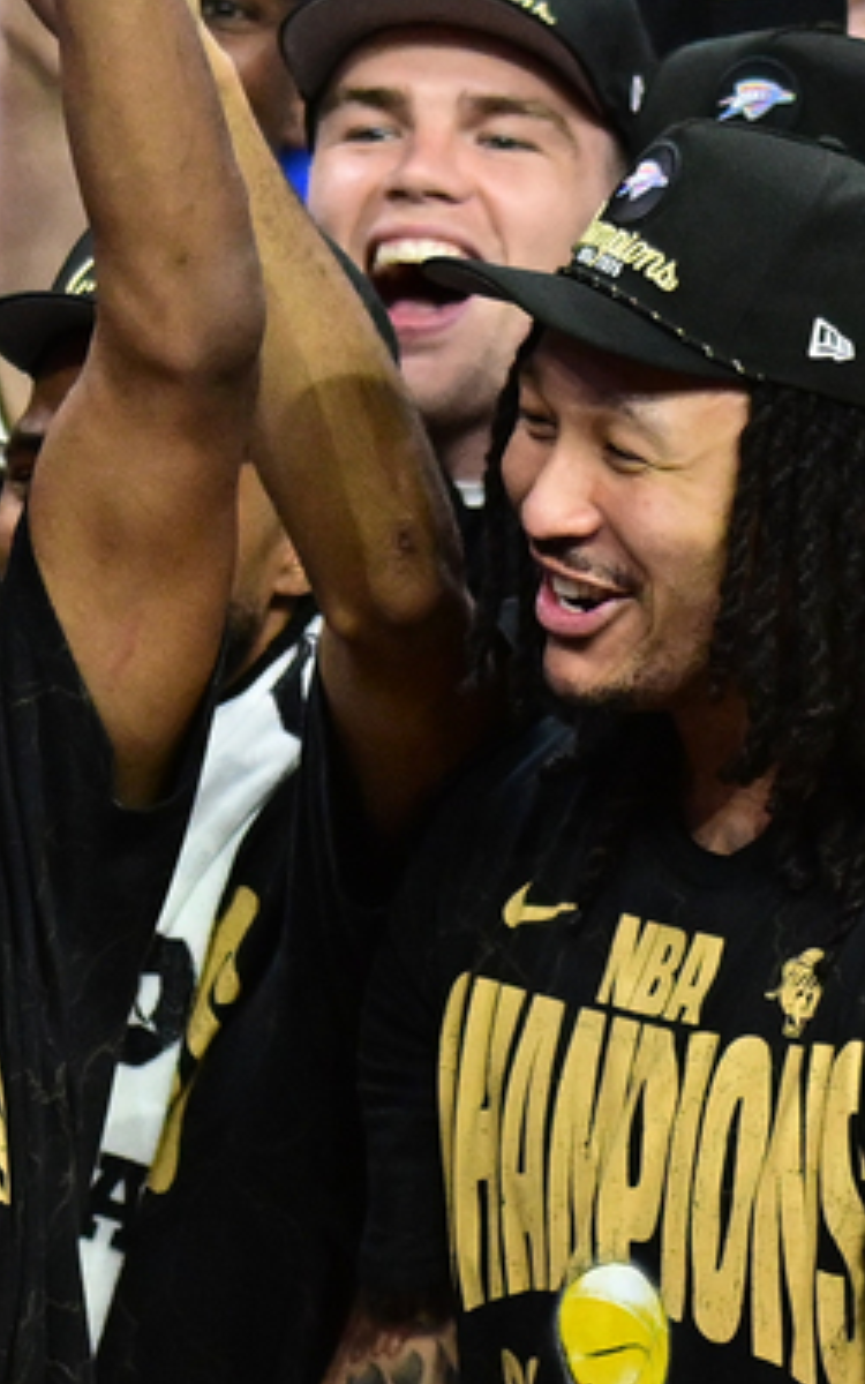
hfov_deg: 1.0
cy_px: 35
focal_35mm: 1377
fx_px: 51938
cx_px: -239
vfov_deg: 1.5
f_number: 2.8
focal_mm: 300
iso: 2500
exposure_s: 1/1600
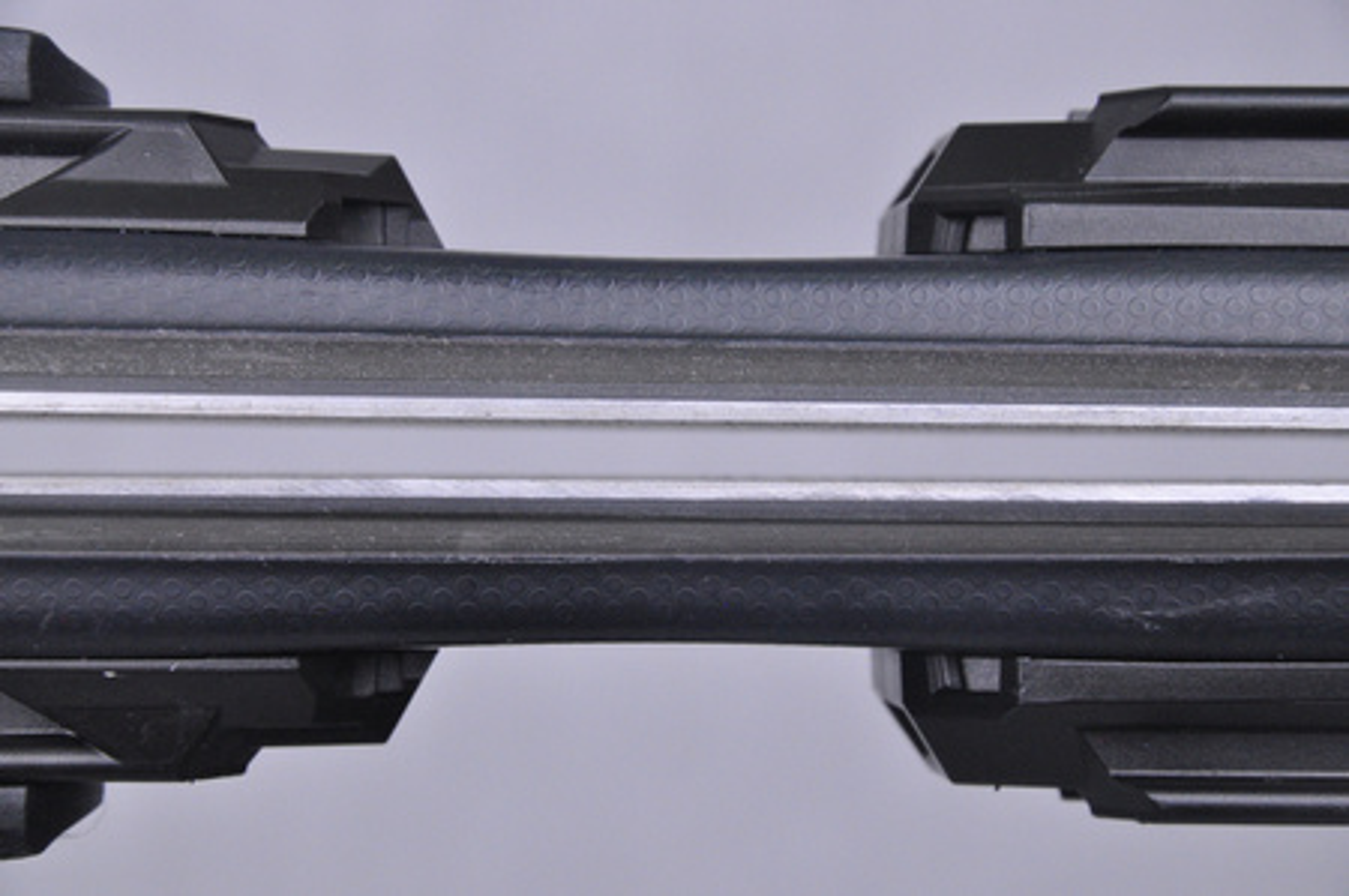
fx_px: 5895
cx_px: 674
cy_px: 448
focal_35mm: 158
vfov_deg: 8.7
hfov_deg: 13.1
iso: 3200
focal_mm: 105
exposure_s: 1/125
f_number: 9.5
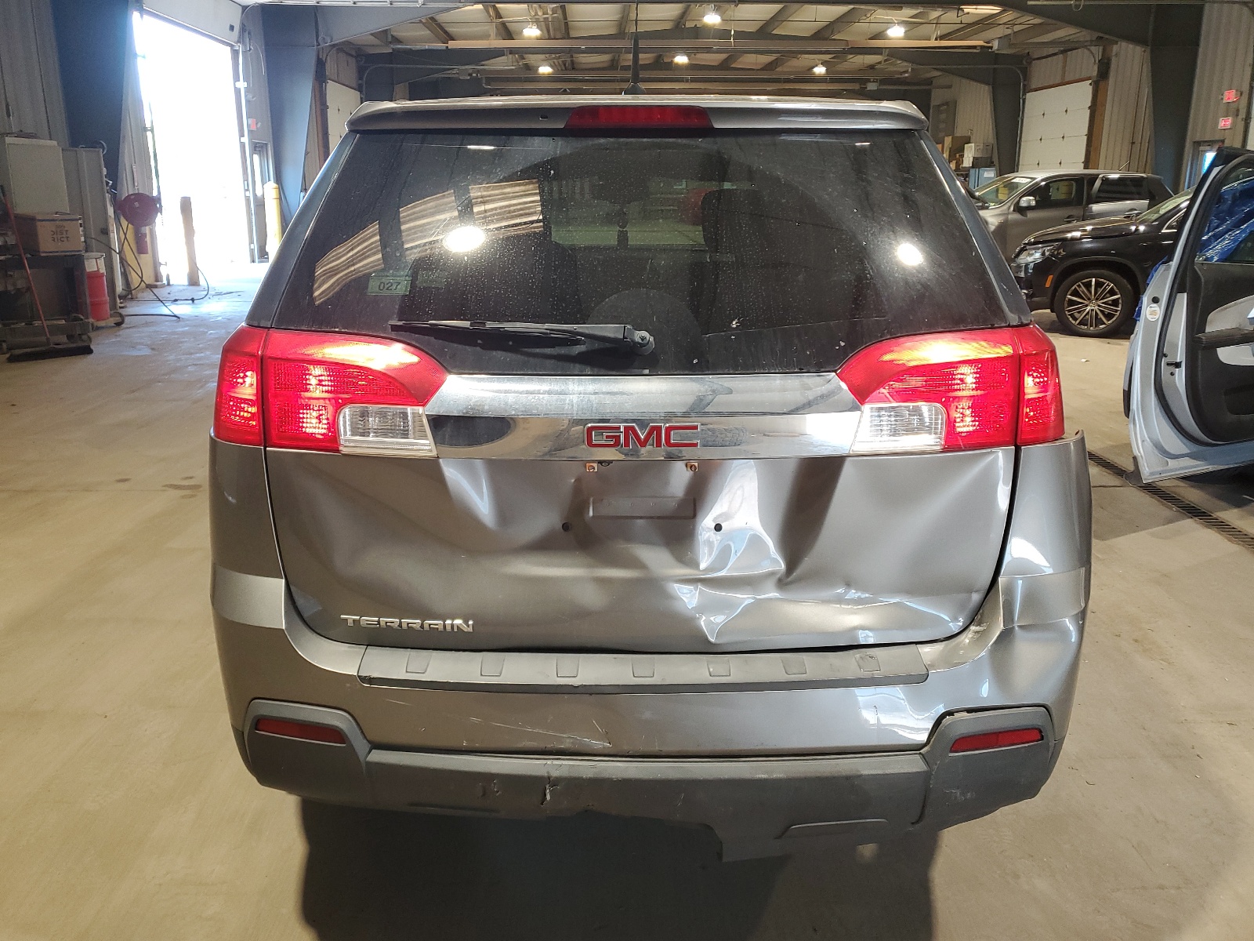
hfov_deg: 67.3
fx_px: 942
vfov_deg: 53.1
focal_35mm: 26
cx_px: 627
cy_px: 470
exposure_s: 1/60.2
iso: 101
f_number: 1.5
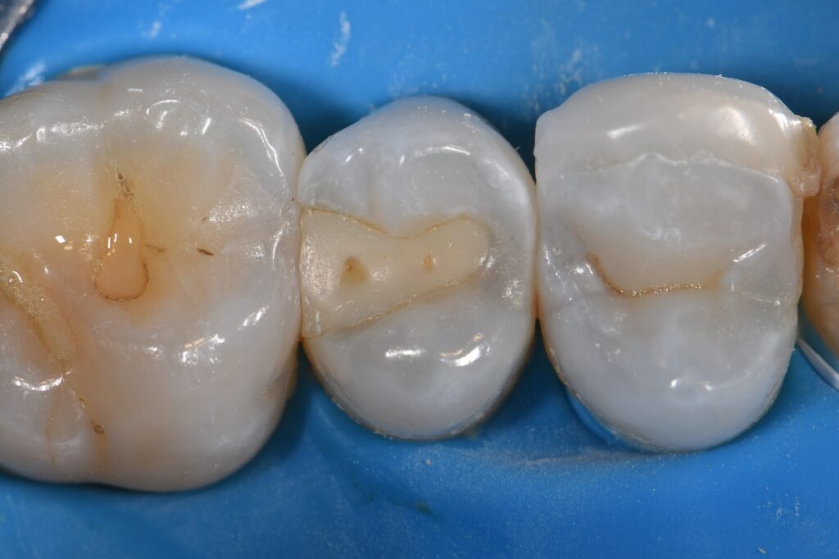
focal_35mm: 157
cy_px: 280
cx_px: 420
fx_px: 3658
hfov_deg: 13.1
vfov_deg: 8.7
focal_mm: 105
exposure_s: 1/200
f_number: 32
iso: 200
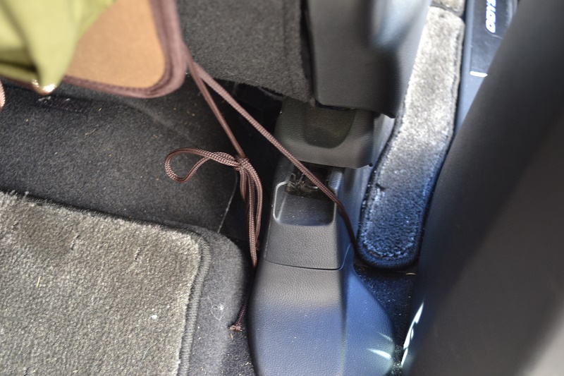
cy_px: 188
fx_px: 611
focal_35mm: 39
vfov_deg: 34.2
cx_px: 282
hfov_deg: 49.6
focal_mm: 26
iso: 400
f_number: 4.2
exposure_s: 1/15
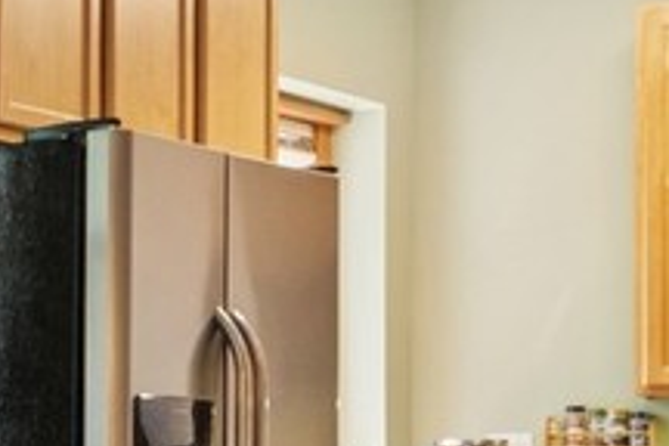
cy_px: 601
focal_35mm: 120
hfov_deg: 14.6
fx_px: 2230
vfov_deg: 11.1
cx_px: -602
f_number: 8
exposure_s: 1/15
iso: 400
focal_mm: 16
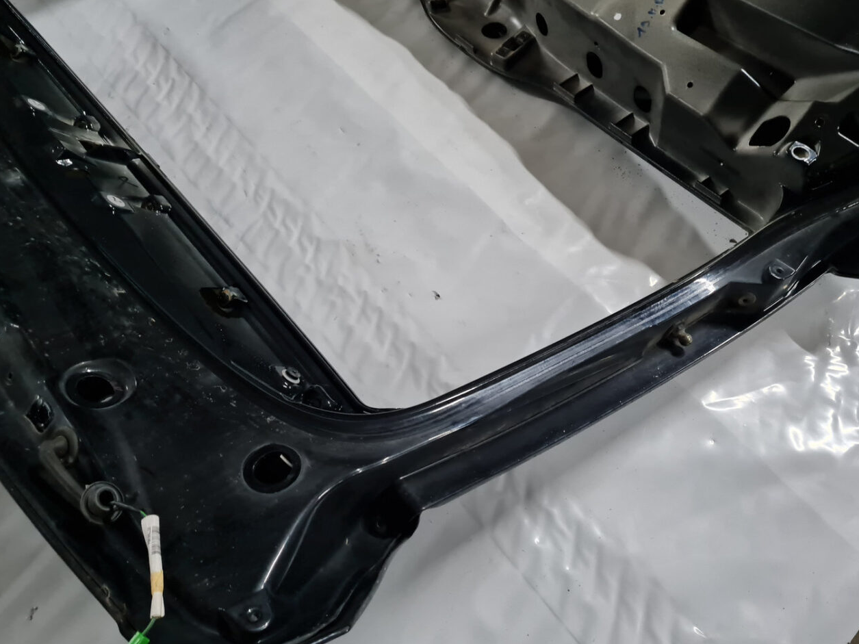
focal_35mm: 29
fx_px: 720
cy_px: 337
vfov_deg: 48.2
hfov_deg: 61.6
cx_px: 460
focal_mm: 5.4
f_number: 1.8
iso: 640
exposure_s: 1/50
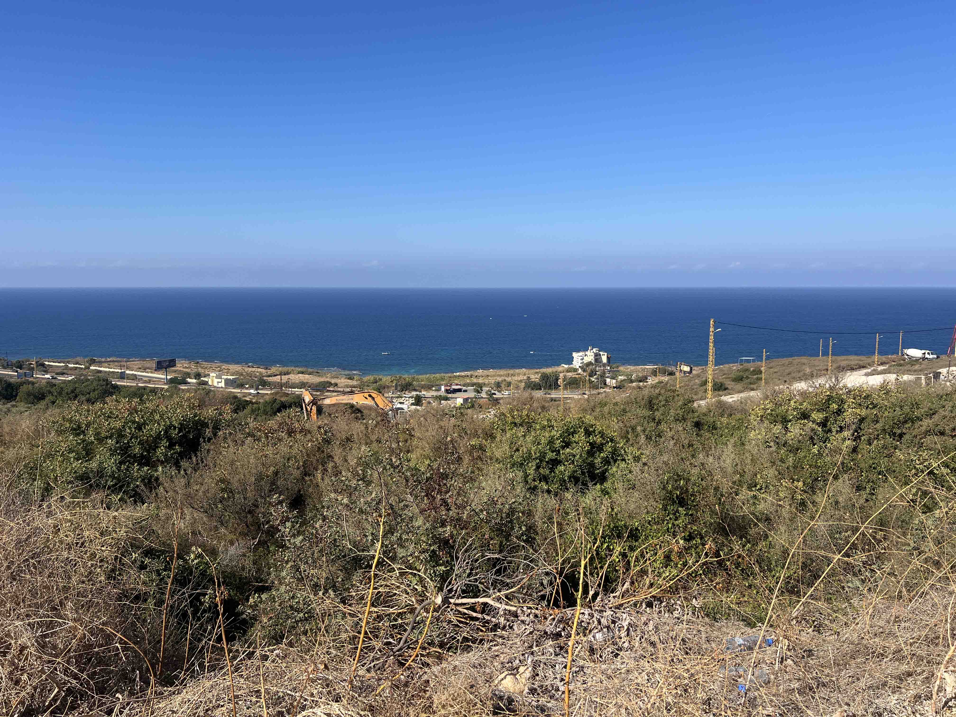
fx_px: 718
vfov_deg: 53.1
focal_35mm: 26
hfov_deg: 67.3
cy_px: 358
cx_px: 478
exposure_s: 1/4630
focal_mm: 5.7
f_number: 1.5
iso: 50
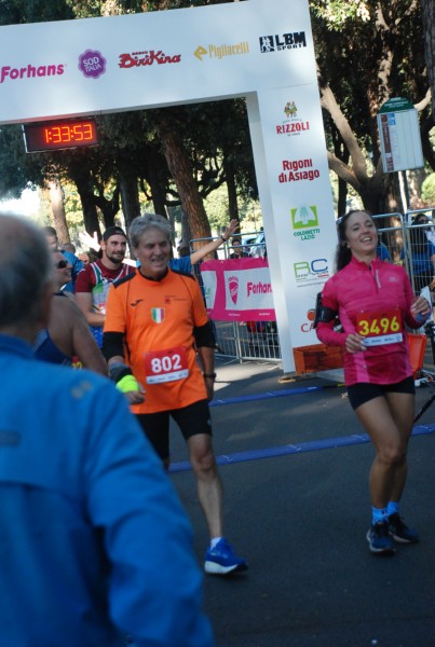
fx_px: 1406
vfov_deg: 25.9
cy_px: 324
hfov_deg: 17.6
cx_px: 218
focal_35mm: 78
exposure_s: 1/400
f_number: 5
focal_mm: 52
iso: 1000
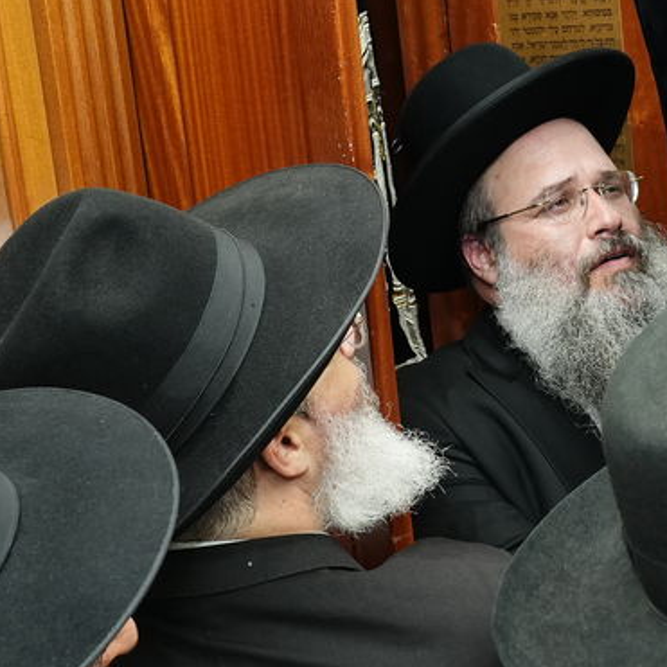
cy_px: 215
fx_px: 1679
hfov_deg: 20.8
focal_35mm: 77
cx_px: 822
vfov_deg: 22.4
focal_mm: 24
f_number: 5.6
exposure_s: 1/125
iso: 1600
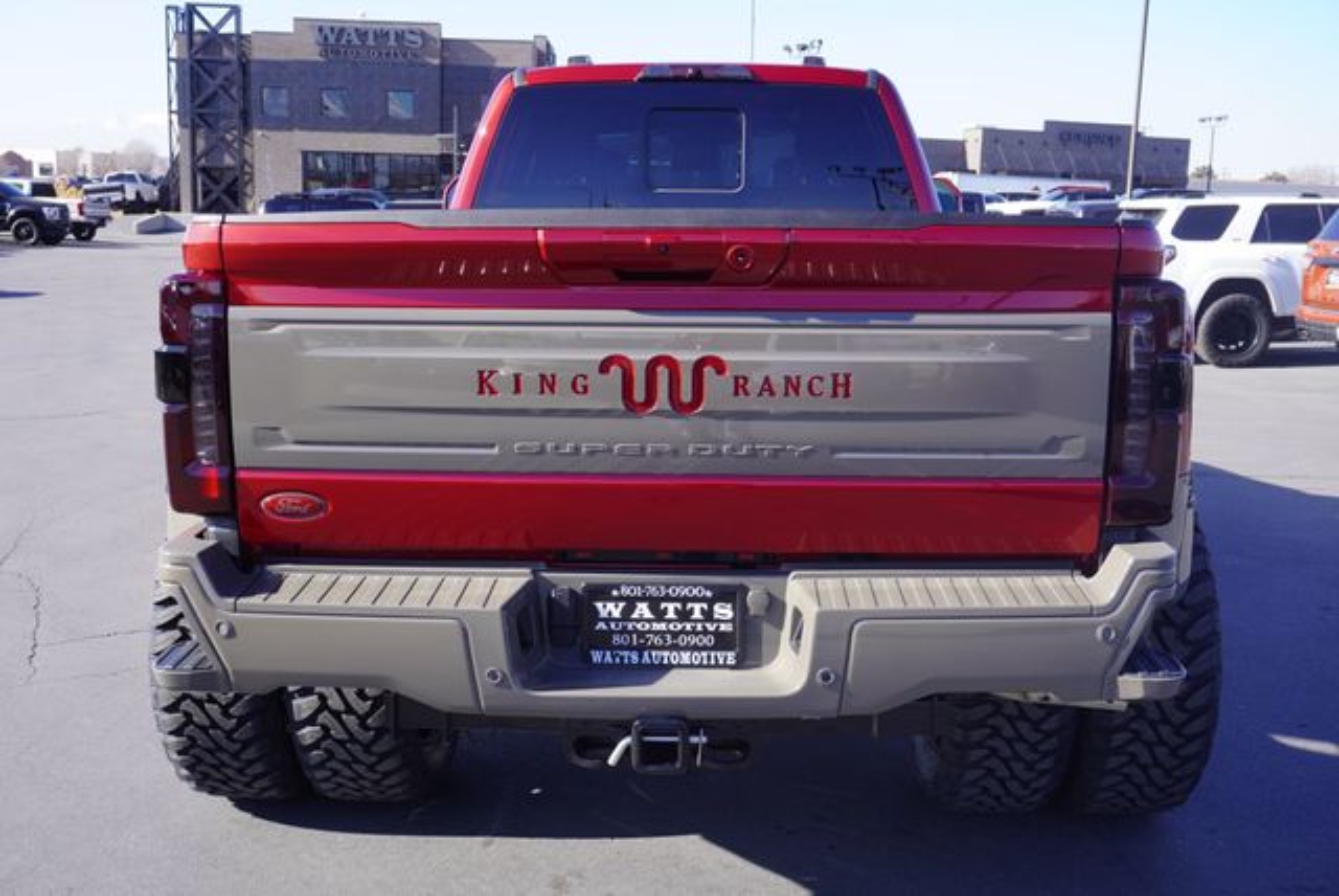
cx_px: 670
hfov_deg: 53.1
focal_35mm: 36
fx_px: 1340
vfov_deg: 36.9
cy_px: 448
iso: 100
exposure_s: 1/100
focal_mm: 24
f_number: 7.1
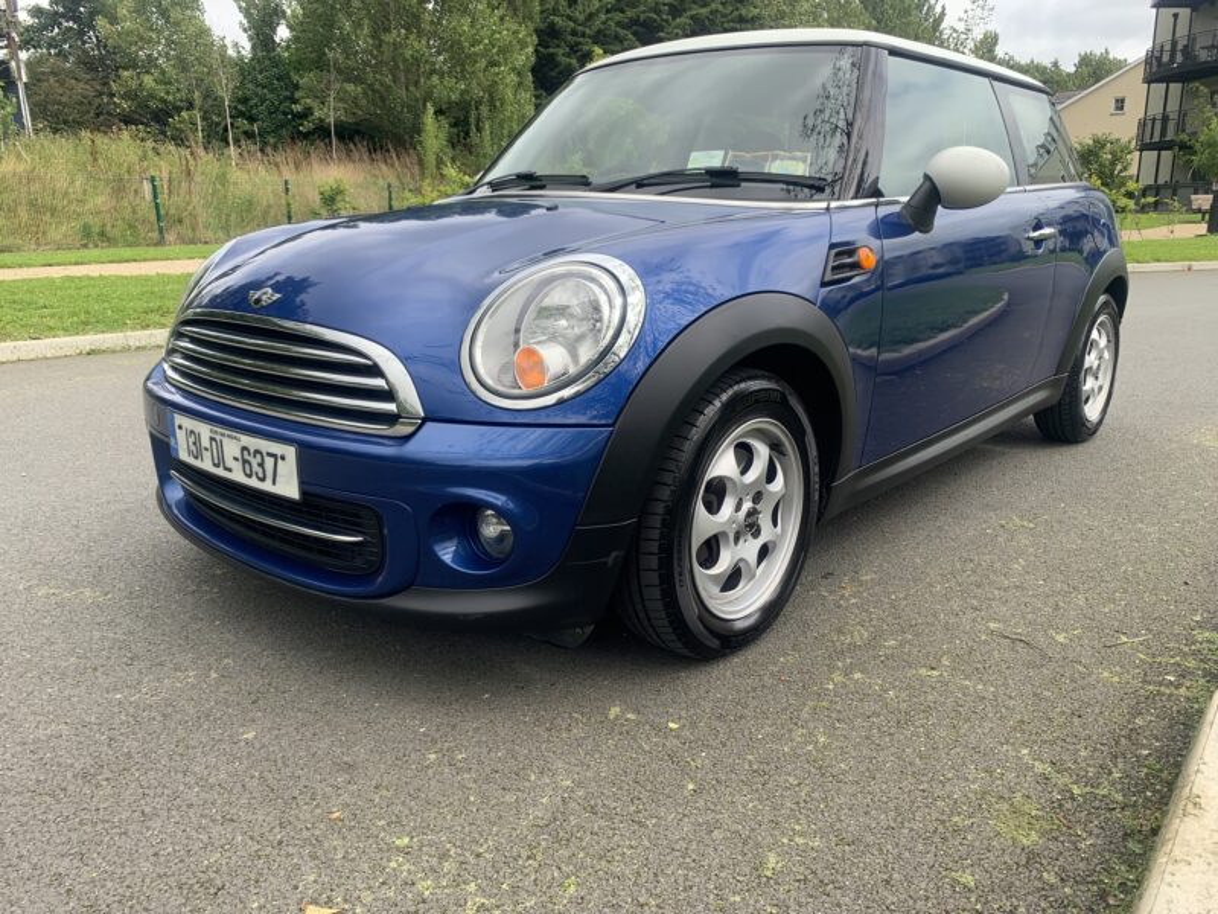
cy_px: 457
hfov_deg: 67.3
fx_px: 915
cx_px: 609
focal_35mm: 26
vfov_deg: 53.1
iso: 25
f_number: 1.8
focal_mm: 4.25
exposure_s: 1/829
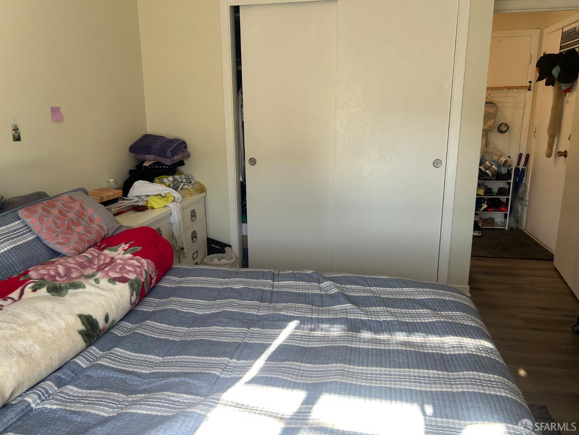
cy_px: 218
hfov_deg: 67.3
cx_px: 290
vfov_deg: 53.1
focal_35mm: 26
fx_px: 435
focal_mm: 5.7
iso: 80
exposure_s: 1/121
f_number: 1.5
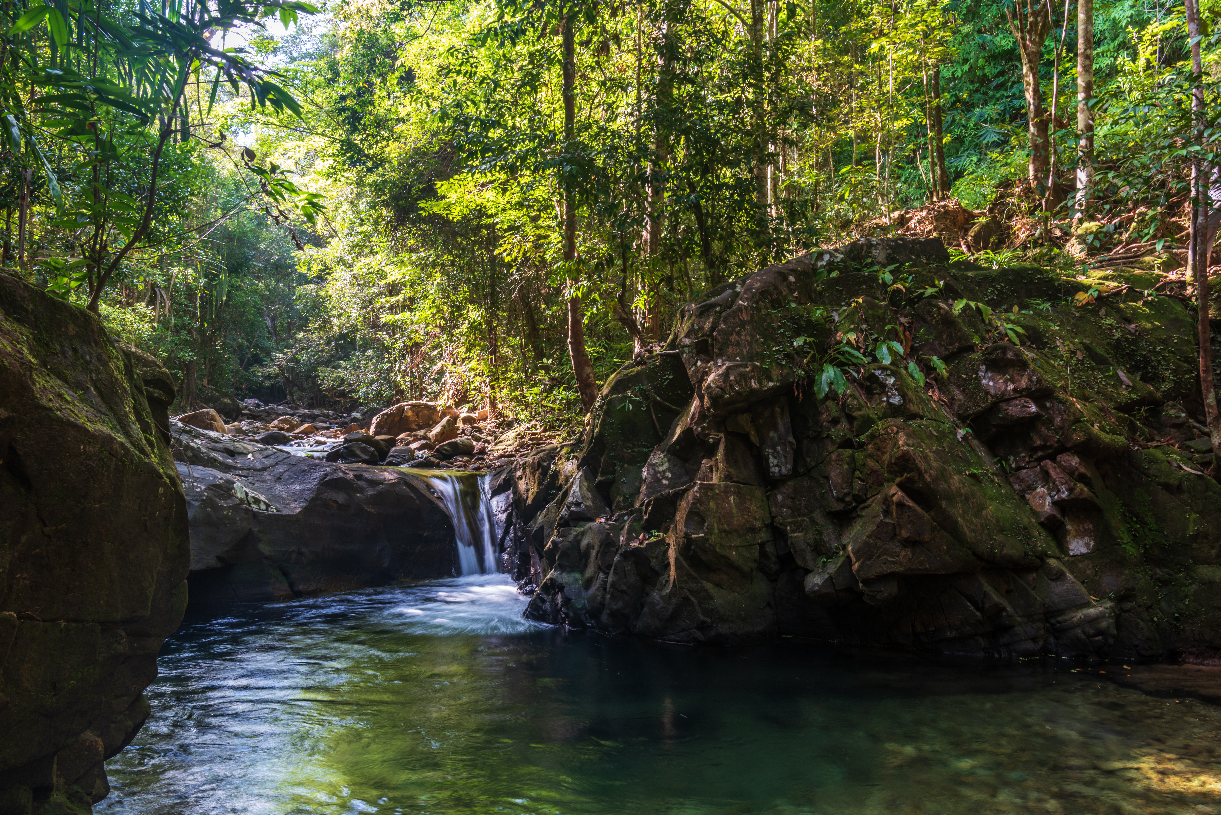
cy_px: 408
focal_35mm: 30
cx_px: 610
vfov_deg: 43.6
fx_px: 1018
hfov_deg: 61.9
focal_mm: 30
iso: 100
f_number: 16
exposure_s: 1/3
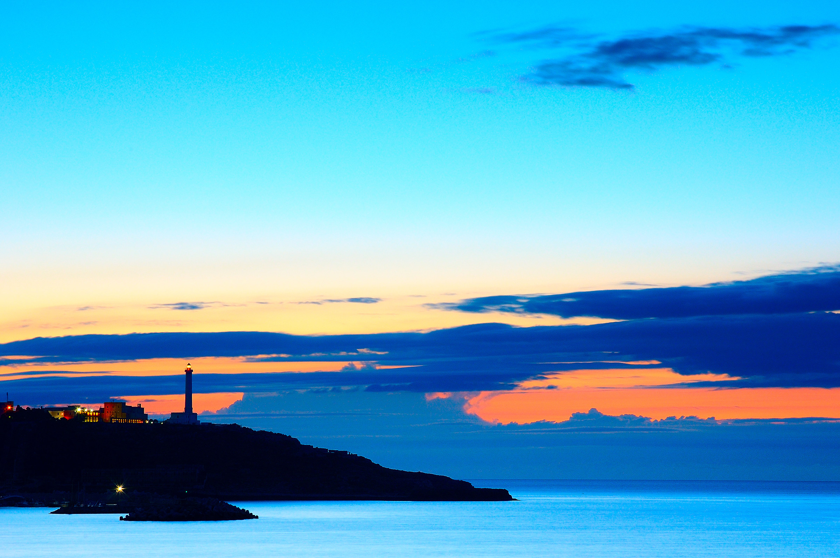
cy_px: 279
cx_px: 420
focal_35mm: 105
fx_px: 2447
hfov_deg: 19.5
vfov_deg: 13.0
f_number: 20
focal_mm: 70
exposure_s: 6
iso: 200
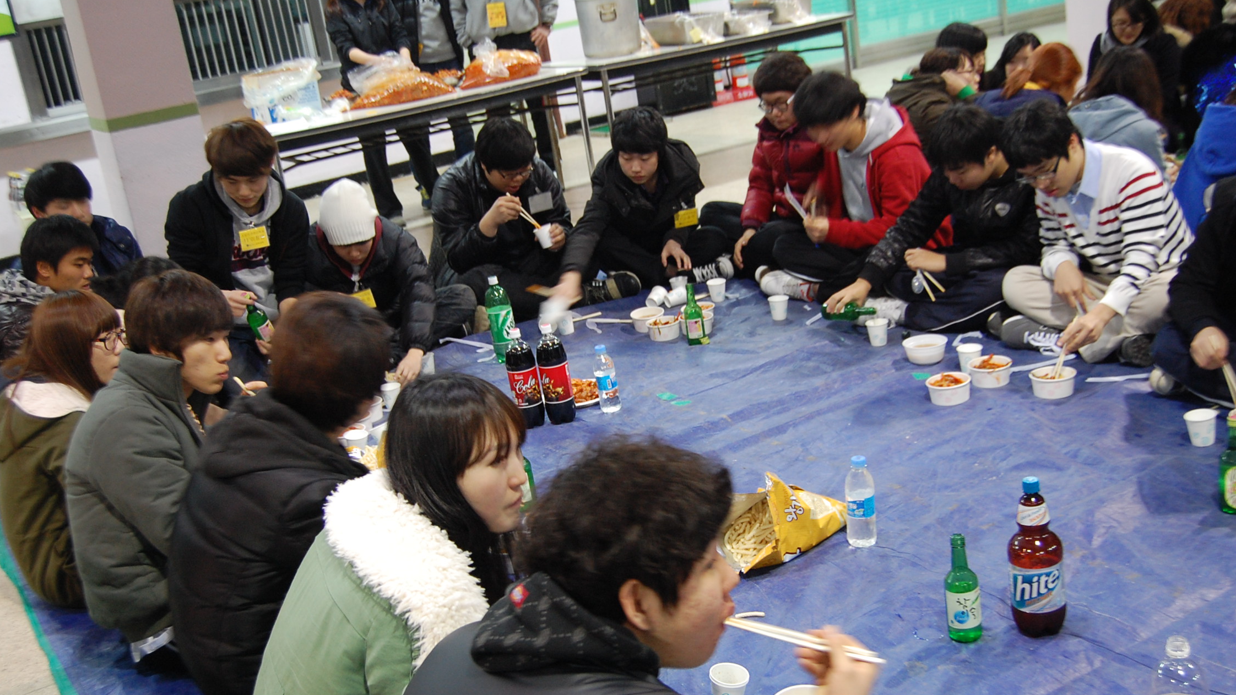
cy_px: 395
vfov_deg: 29.0
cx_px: 620
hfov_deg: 49.4
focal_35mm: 41
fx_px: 1344
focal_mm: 26
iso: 800
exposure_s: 1/15
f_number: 4
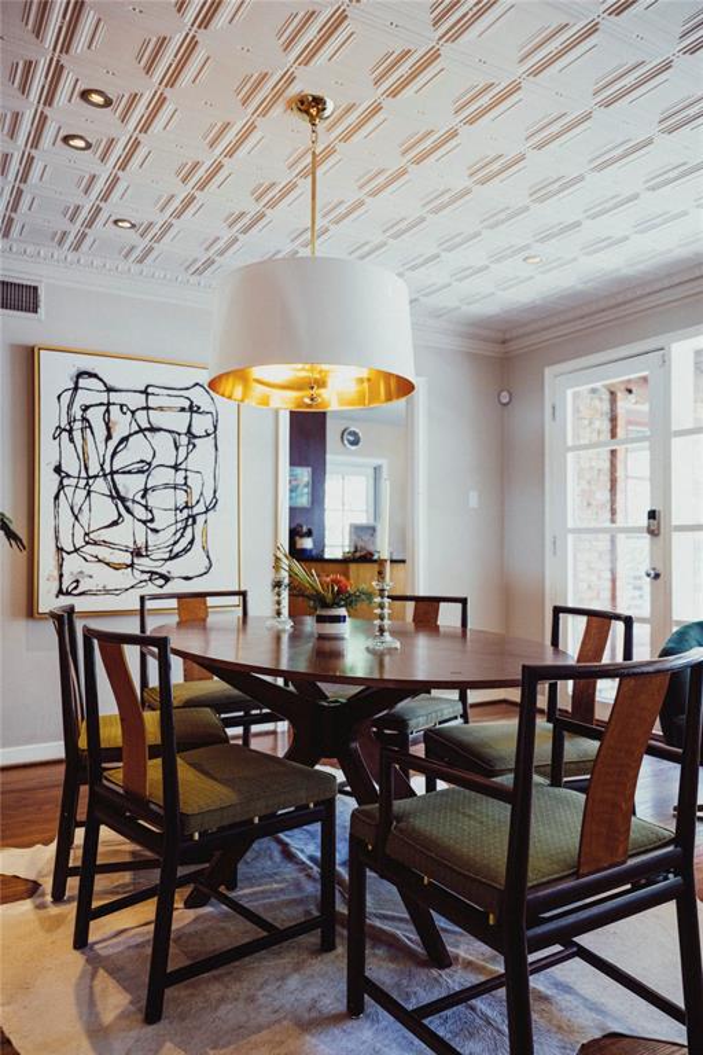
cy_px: 528
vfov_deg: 69.4
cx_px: 352
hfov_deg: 49.6
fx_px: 762
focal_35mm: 26
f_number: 2.8
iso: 1600
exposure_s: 1/250
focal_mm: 26
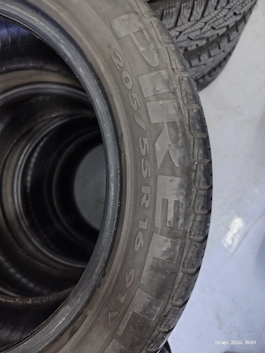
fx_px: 245
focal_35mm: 24
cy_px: 176
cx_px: 132
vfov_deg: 71.6
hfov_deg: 56.8
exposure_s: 1/12.5
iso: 901
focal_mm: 5.56
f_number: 1.8
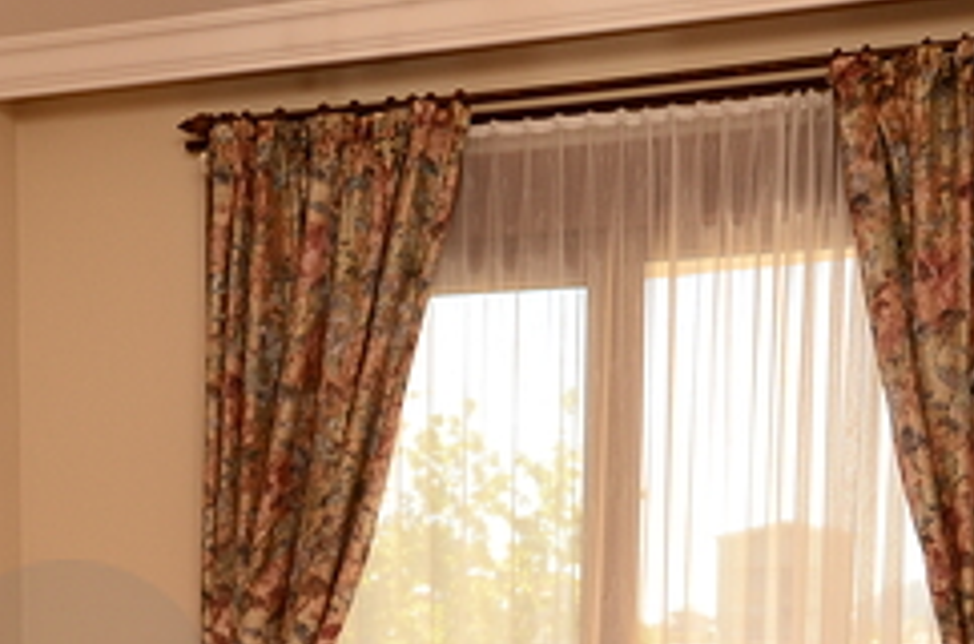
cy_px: 753
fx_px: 1457
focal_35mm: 54
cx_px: 404
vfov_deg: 23.1
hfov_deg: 36.9
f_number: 6.3
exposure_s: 1/160
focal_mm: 12
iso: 200
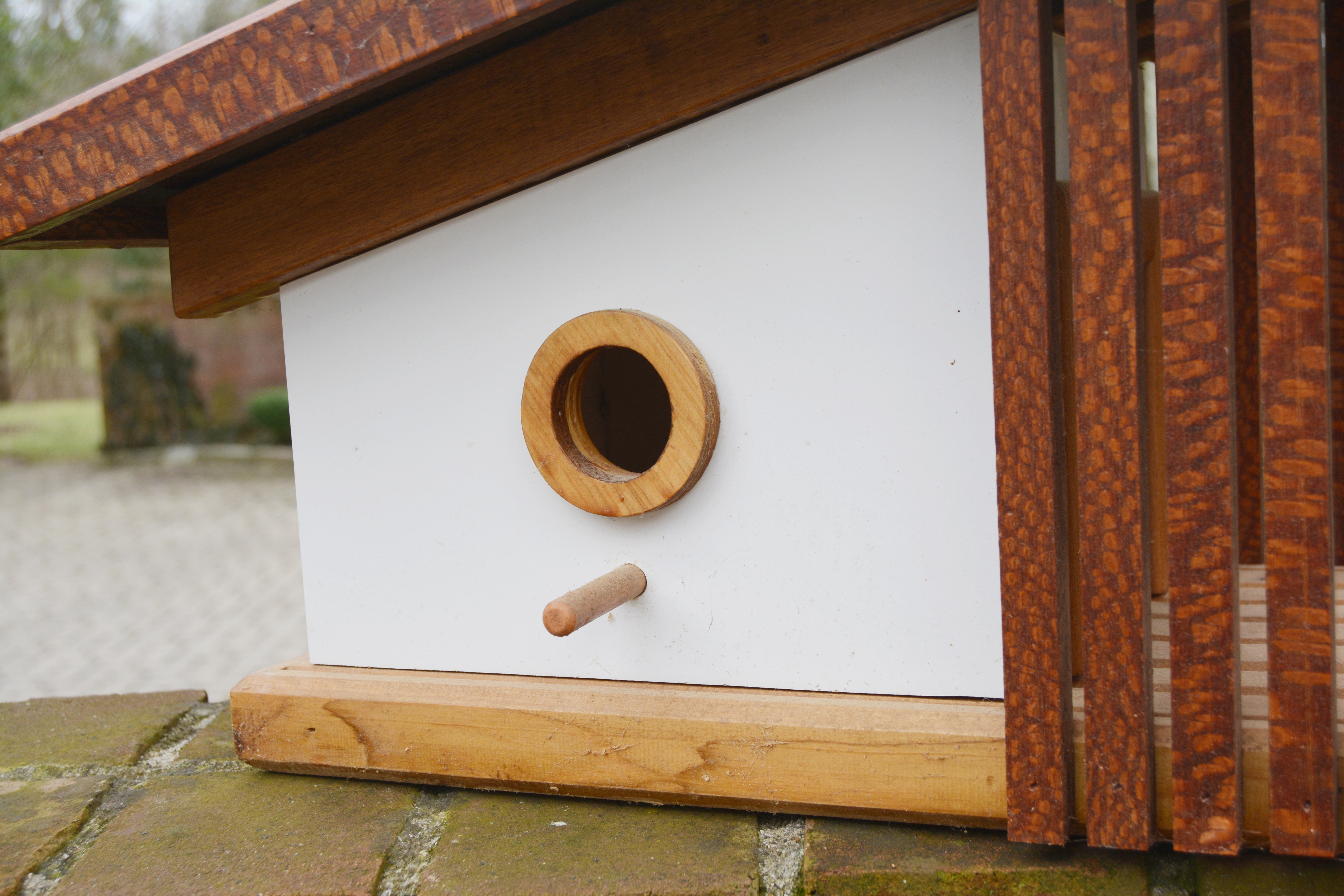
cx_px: 672
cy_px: 448
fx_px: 1904
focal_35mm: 51
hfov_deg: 38.9
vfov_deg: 26.5
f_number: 7.1
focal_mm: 34
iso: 200
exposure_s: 1/200
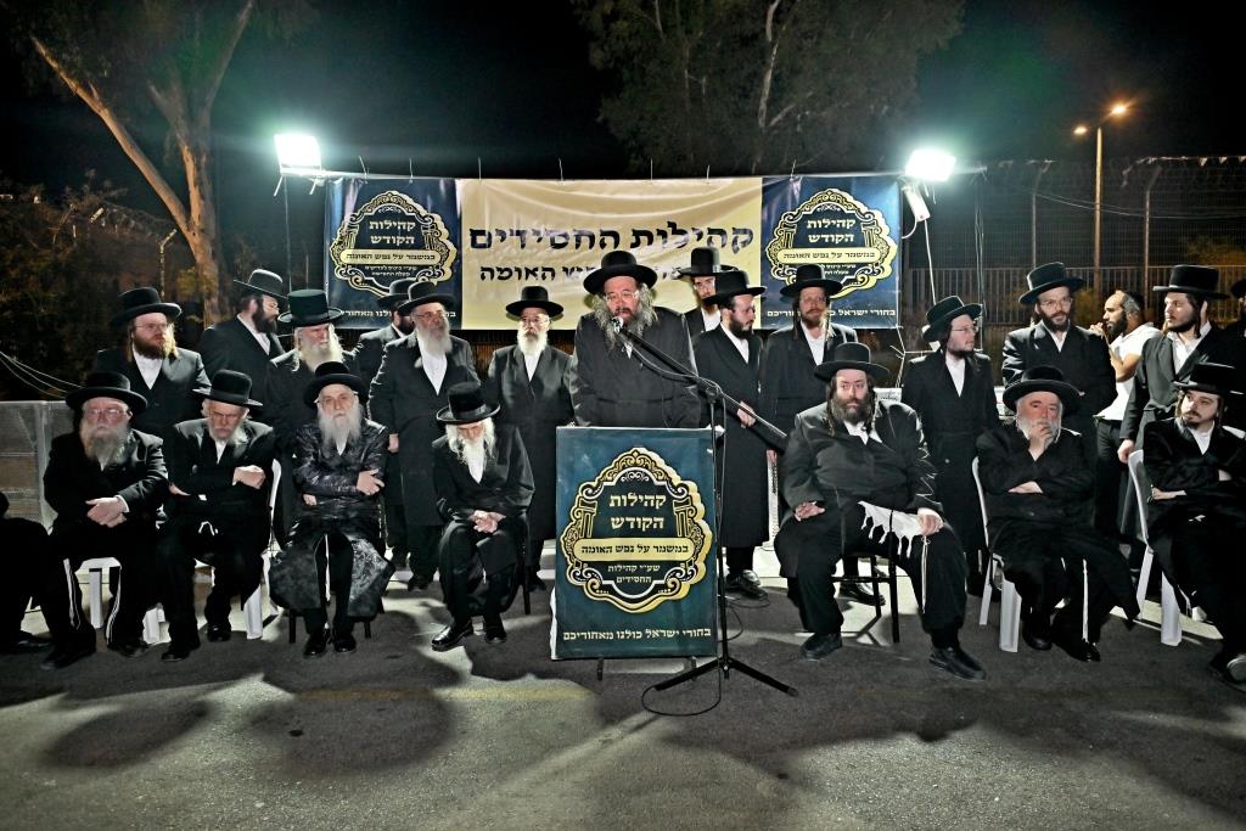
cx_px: 623
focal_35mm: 24
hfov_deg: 73.7
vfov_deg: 53.1
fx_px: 831
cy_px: 416
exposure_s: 1/160
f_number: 4
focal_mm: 24
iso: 1250
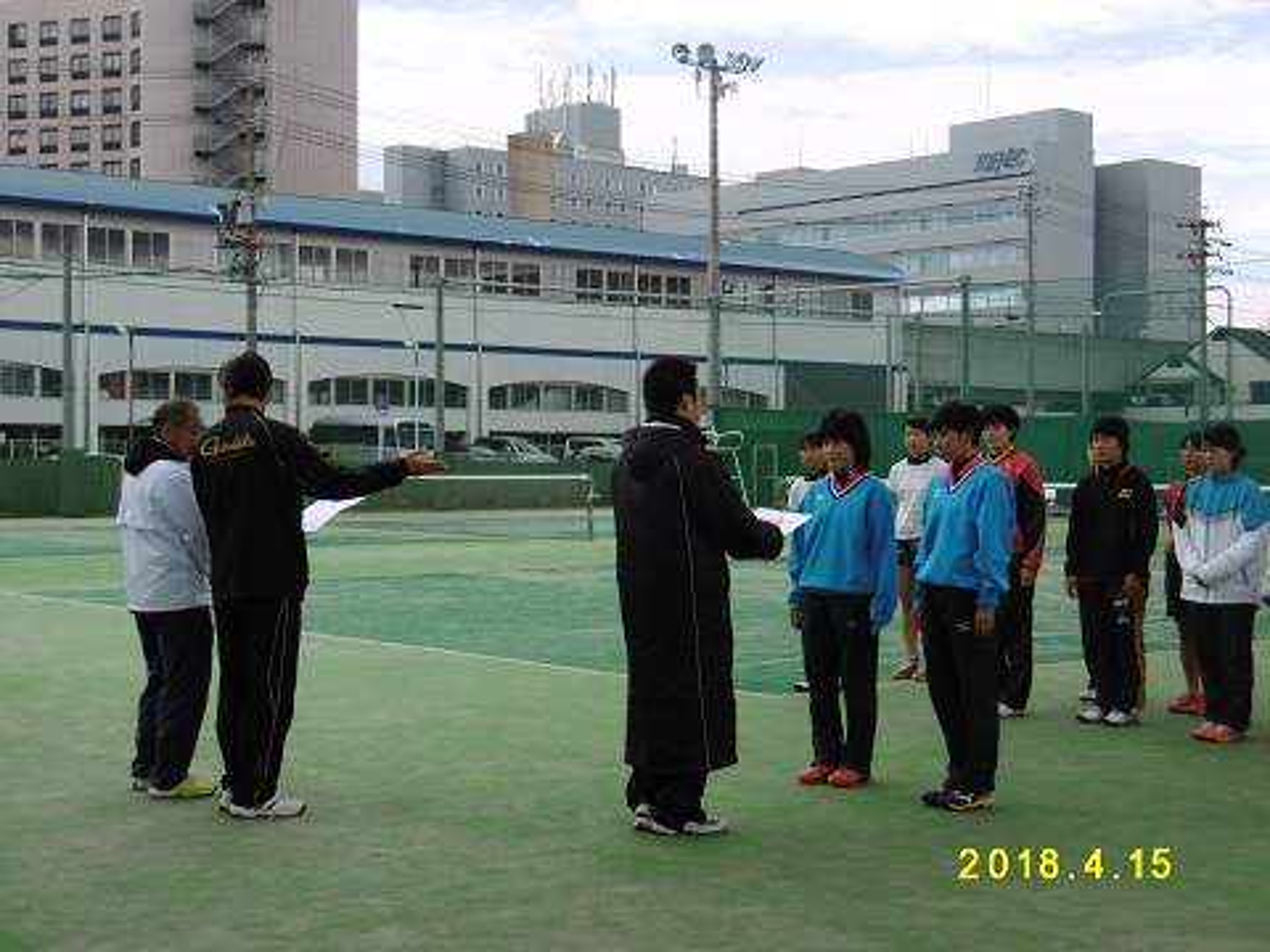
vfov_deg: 28.6
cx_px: 635
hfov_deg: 37.5
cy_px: 476
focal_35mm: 51
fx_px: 1871
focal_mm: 9.2
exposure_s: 1/320
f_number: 4
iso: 100
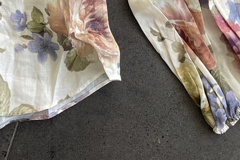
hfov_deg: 20.5
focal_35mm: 97
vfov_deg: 12.9
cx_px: 12
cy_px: -122
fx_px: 647
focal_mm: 5.1
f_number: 1.6
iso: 100
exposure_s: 1/121
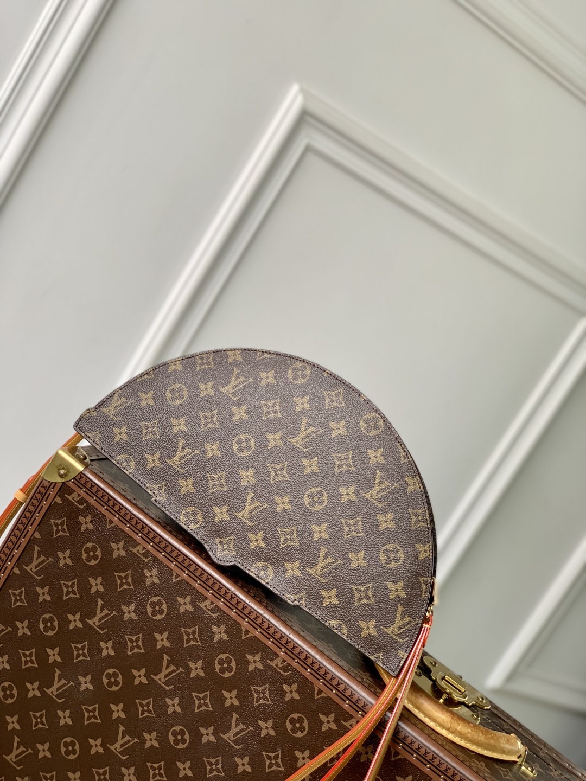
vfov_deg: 36.8
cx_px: 293
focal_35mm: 52
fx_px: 1174
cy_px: 390
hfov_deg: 28.0
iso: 50
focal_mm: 6
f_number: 2.4
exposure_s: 1/122
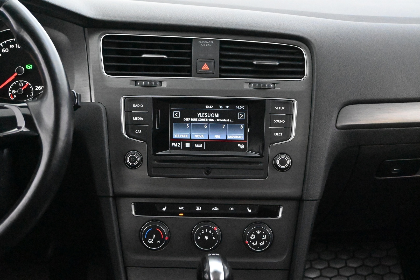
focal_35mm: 54
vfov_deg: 25.1
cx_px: 210
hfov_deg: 36.9
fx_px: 630
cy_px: 140
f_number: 5.3
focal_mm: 36
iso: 22800
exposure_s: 1/60
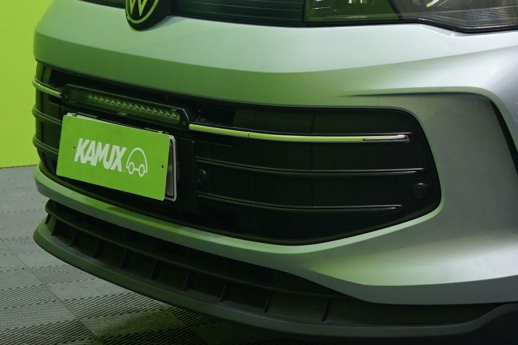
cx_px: 784
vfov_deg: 10.7
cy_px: -53
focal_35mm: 126
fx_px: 1813
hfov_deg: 15.0
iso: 800
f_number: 5
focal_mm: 36
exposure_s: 1/25
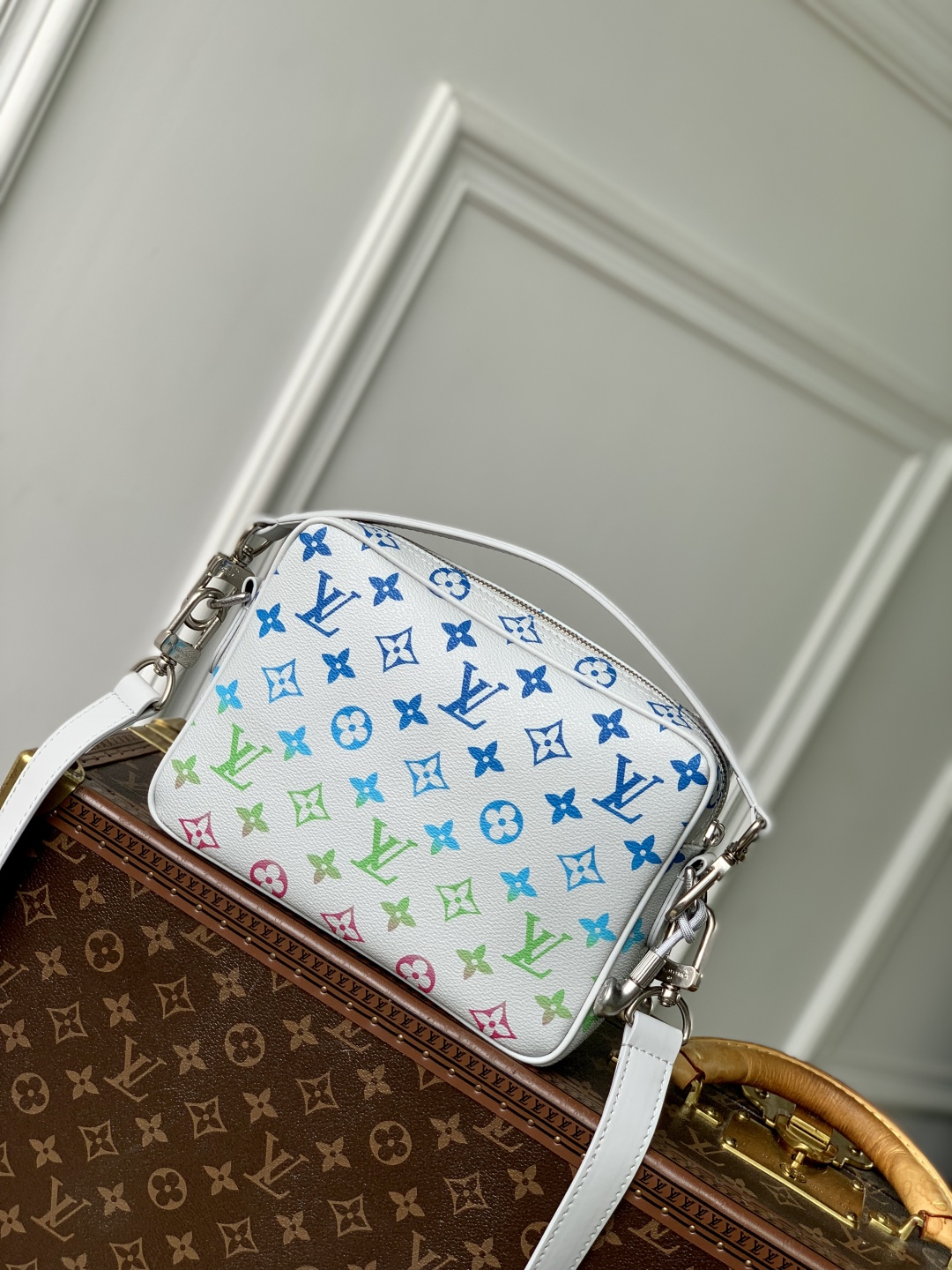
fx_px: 1907
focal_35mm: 52
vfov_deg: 36.8
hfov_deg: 28.0
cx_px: 476
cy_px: 635
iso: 16
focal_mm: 6
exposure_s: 1/200
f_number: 2.4
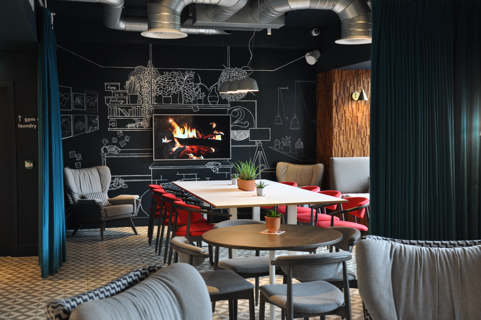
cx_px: 240
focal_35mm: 45
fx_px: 601
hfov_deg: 43.7
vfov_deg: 29.8
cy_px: 160
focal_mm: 30
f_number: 6.3
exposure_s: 1/20
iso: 400
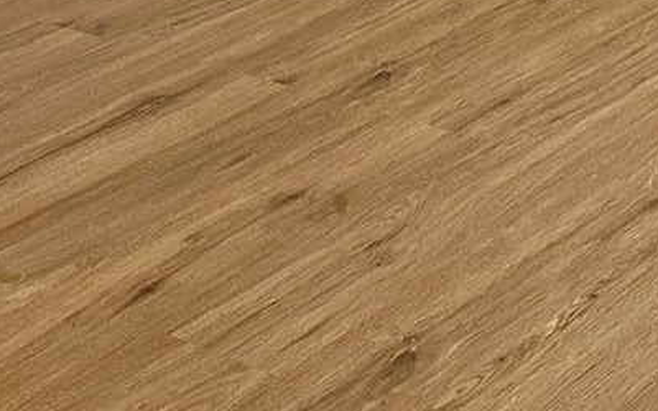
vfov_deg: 9.2
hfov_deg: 15.9
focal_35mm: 122
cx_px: 941
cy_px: -707
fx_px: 2188
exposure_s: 1/60
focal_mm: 6.86
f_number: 1.78
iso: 160
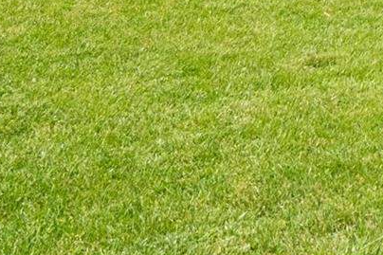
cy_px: -232
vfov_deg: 11.3
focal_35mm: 111
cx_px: 579
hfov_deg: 16.7
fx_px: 1180
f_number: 10
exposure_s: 1/500
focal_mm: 14
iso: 400
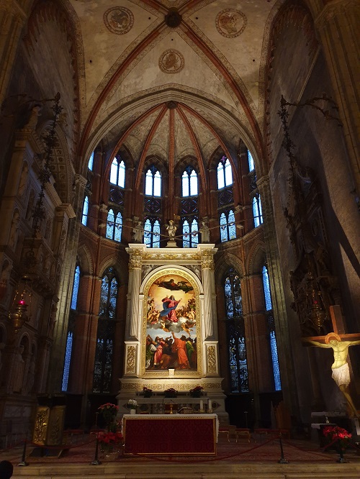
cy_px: 240
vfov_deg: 67.3
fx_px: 360
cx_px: 180
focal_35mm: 26
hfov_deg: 53.1
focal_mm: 4.3
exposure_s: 1/14
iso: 250
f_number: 1.5
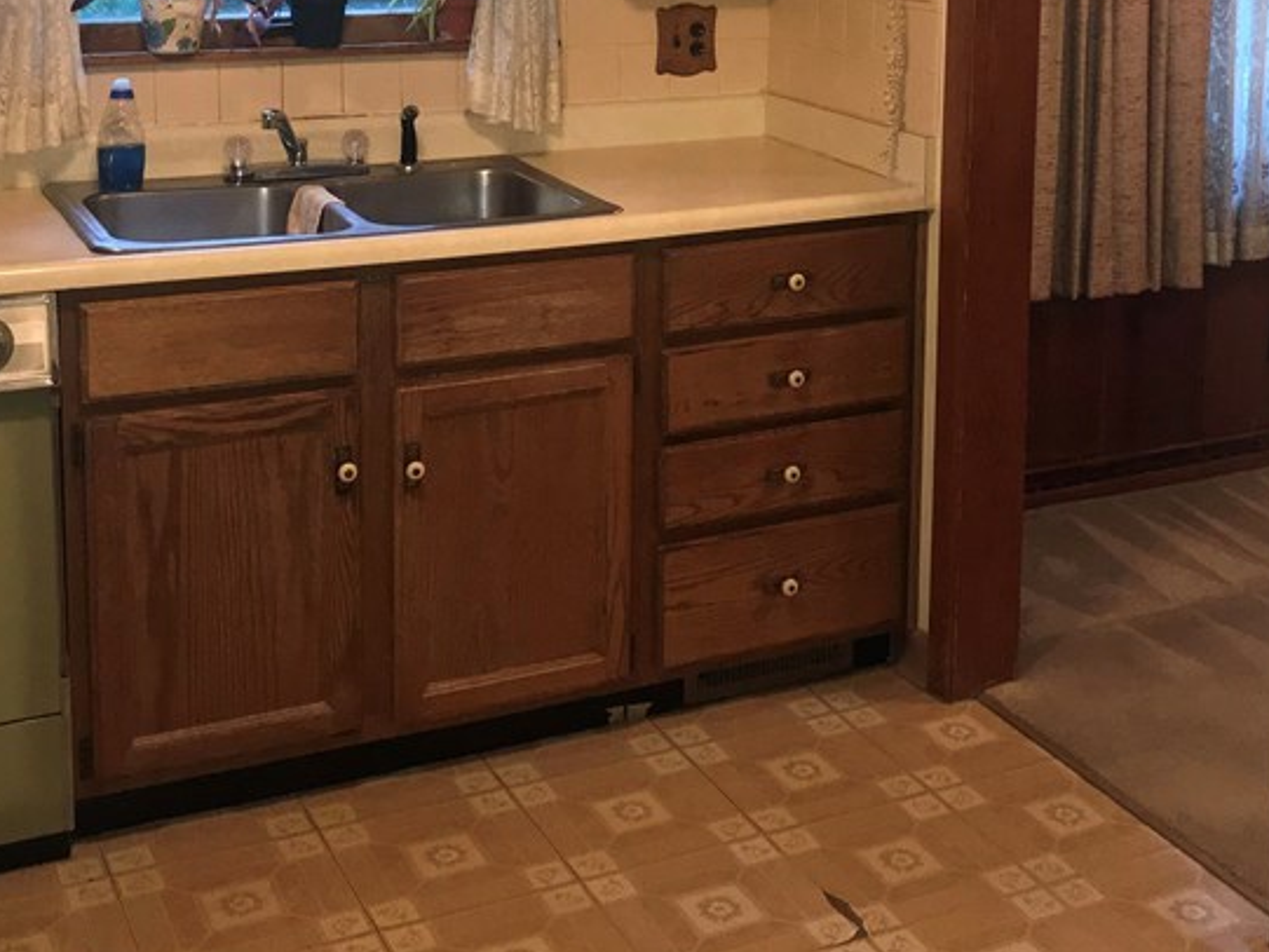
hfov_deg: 36.0
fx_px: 1943
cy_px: 113
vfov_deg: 26.7
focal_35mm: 53
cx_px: 774
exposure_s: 1/30
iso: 64
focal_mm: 3.99
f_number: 1.8
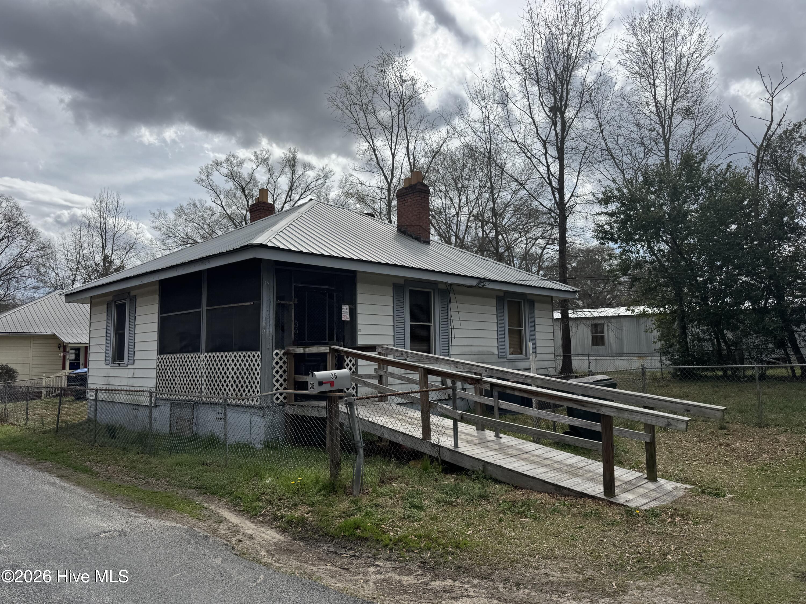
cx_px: 403
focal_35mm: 24
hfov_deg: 71.6
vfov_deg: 56.8
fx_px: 559
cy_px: 302
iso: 80
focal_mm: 6.76
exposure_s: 1/7937
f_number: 1.78
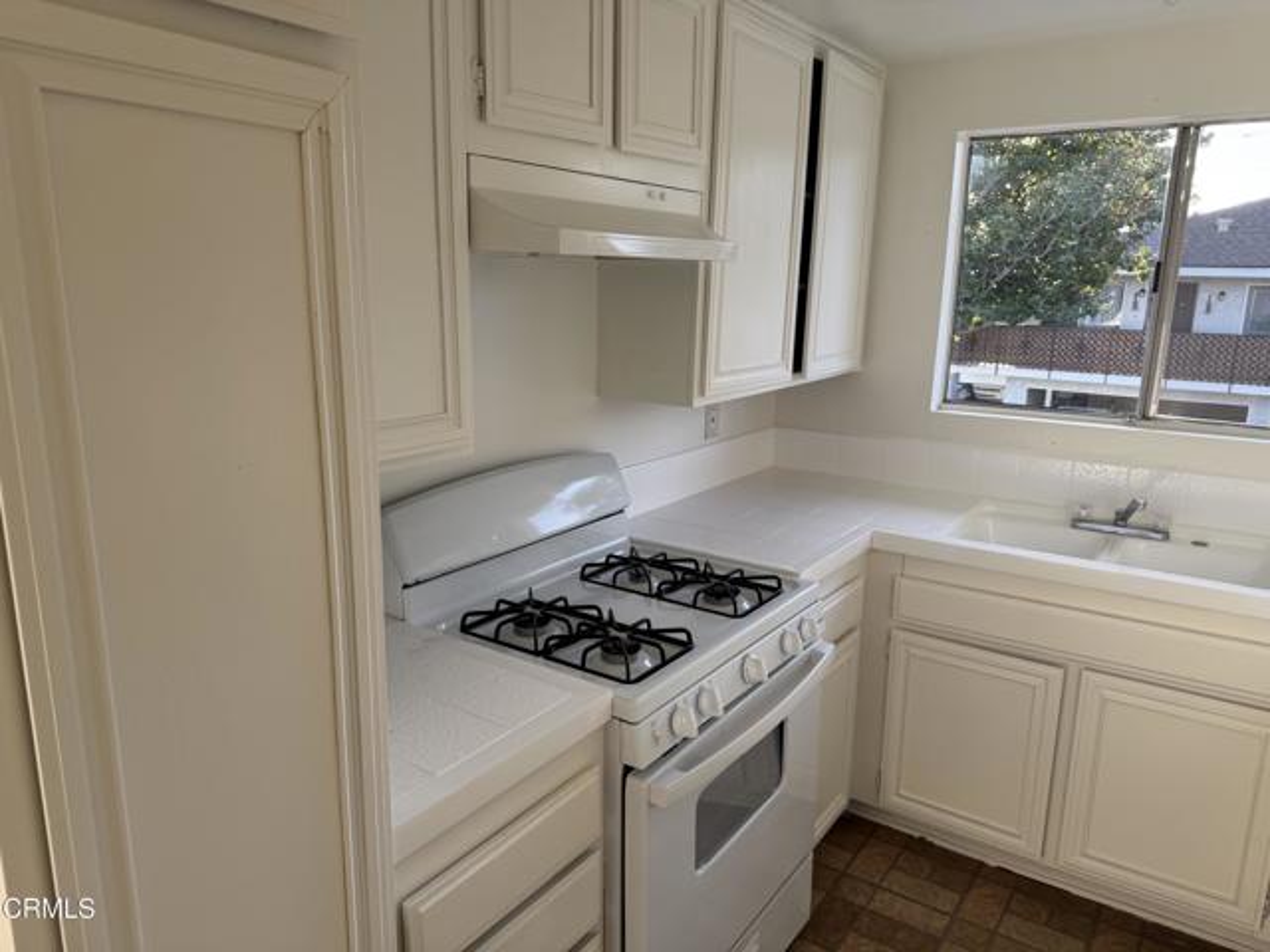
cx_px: 635
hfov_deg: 71.6
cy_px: 476
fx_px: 881
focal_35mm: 24
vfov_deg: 56.8
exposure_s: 1/250
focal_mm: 6.76
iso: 64
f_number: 1.78
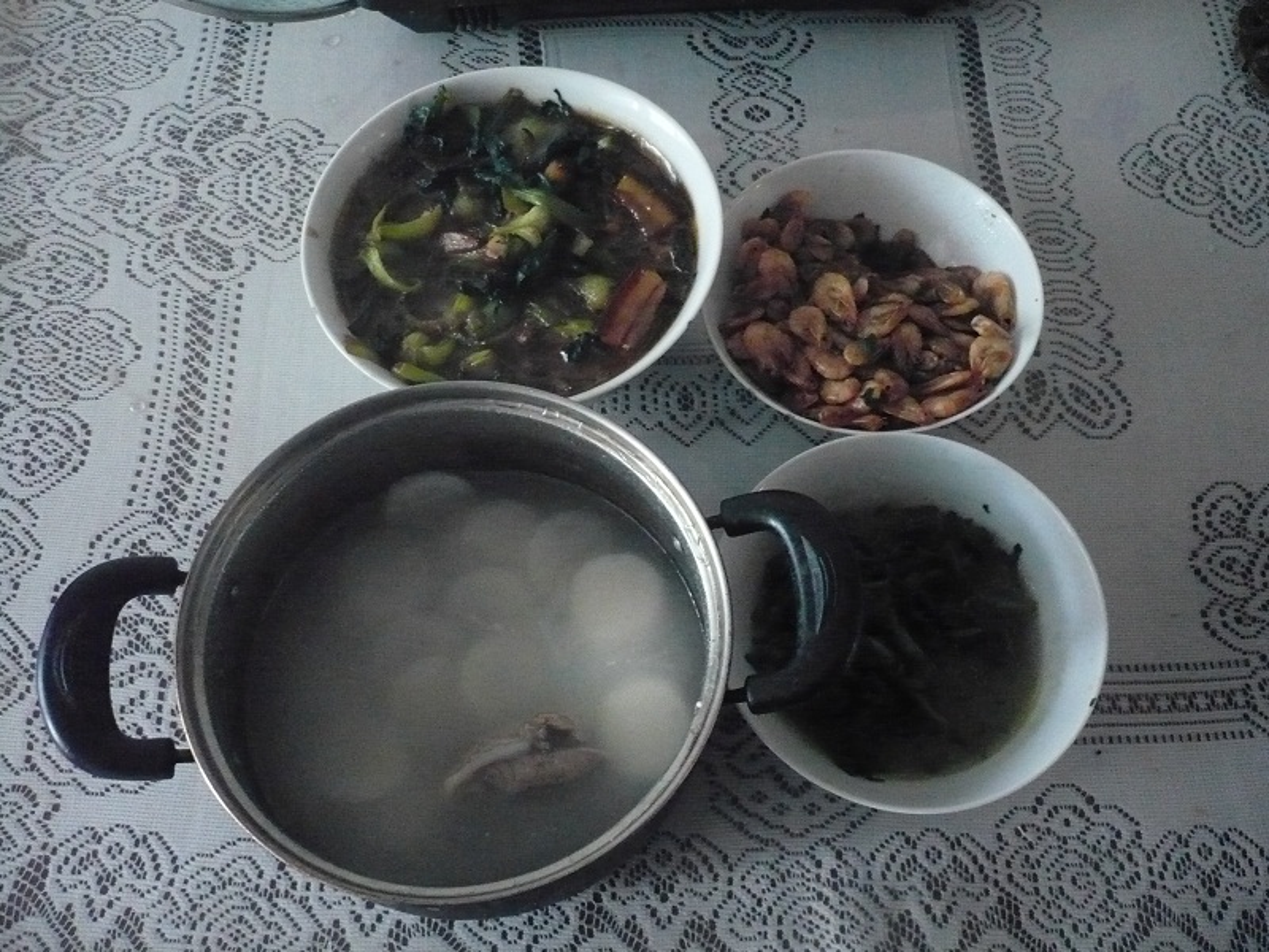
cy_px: 476
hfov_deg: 52.6
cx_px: 634
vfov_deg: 40.7
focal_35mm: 35
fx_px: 1283
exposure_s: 1/20
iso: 800
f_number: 2.8
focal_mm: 5.8
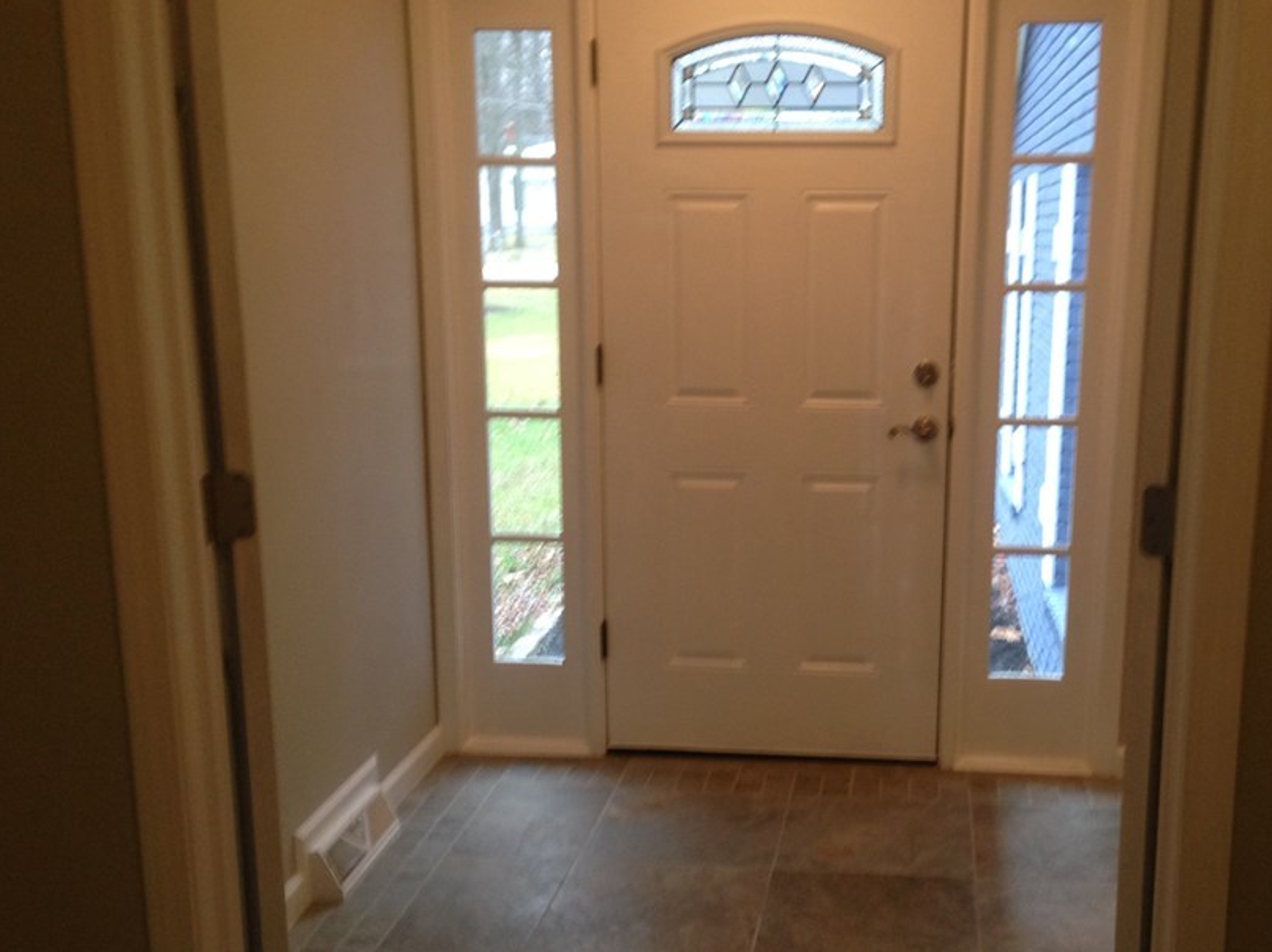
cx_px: 755
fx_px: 1543
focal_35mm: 42
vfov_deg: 34.2
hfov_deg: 44.6
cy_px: 565
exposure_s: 1/20
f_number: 2.4
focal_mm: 4.12
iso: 100
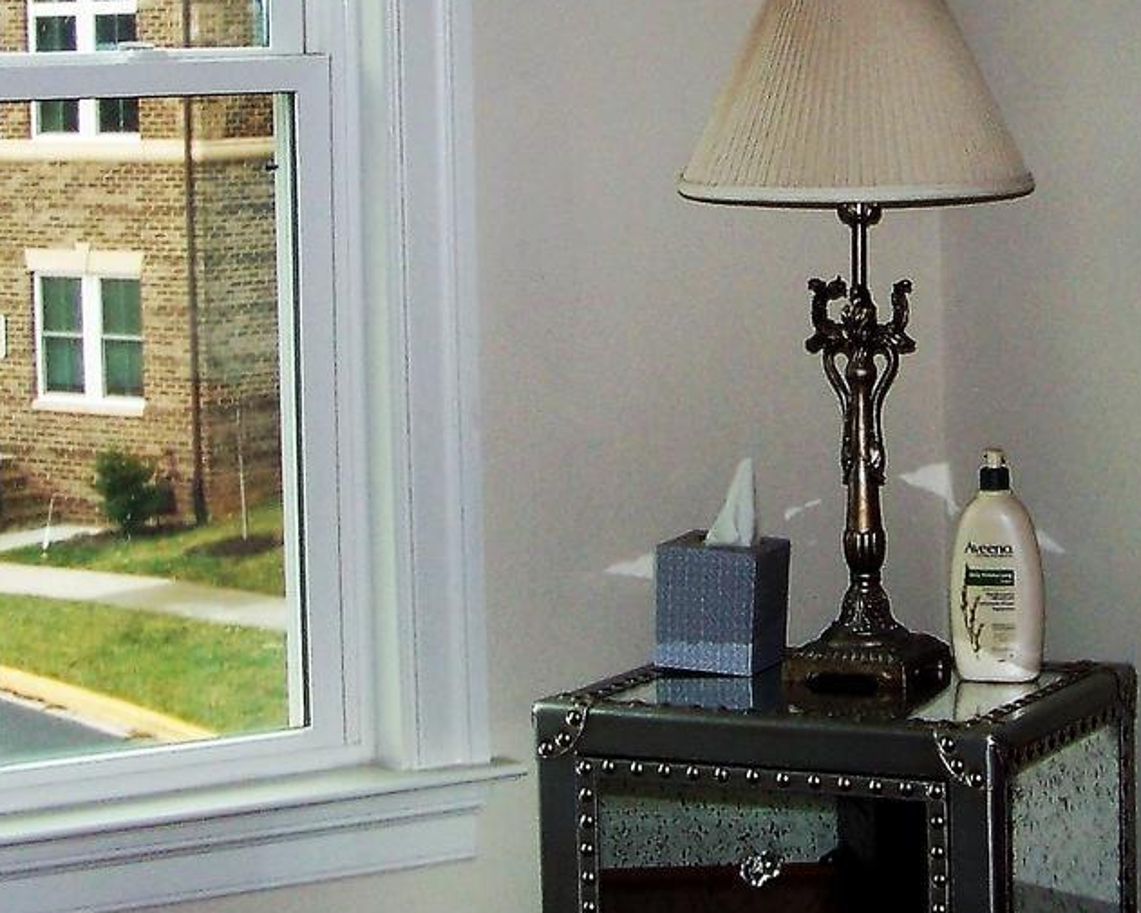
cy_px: 181
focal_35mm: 114
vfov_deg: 13.5
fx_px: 3850
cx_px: 906
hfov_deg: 16.7
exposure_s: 1/30
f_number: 2.8
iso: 64
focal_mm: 5.85
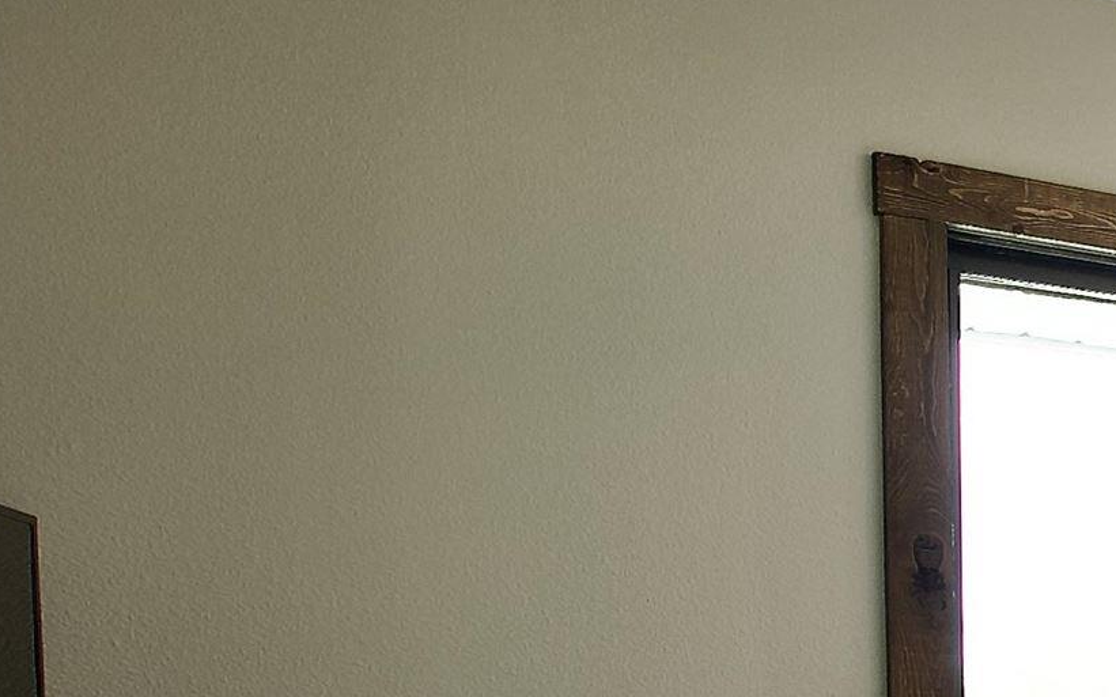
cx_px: 1874
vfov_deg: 20.5
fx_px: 1855
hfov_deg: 23.1
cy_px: 730
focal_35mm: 61
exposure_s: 1/60
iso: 125
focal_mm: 11
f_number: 4
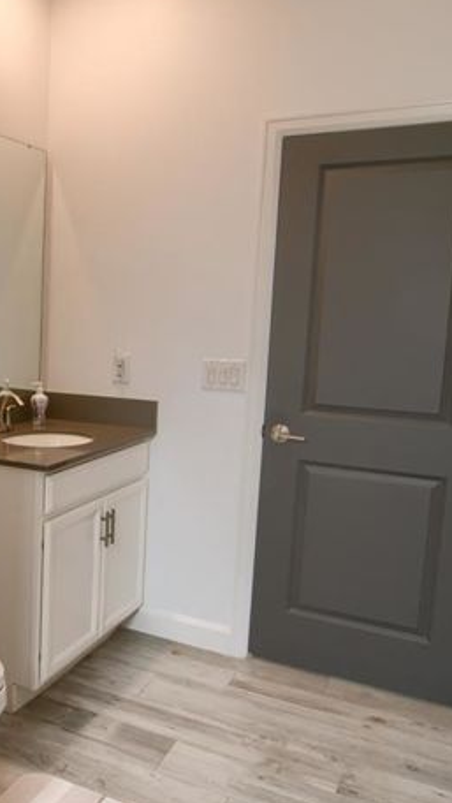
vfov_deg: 58.0
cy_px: 394
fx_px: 723
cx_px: -18
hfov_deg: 31.6
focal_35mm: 34
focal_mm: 14
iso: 1600
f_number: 8
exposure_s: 1/15
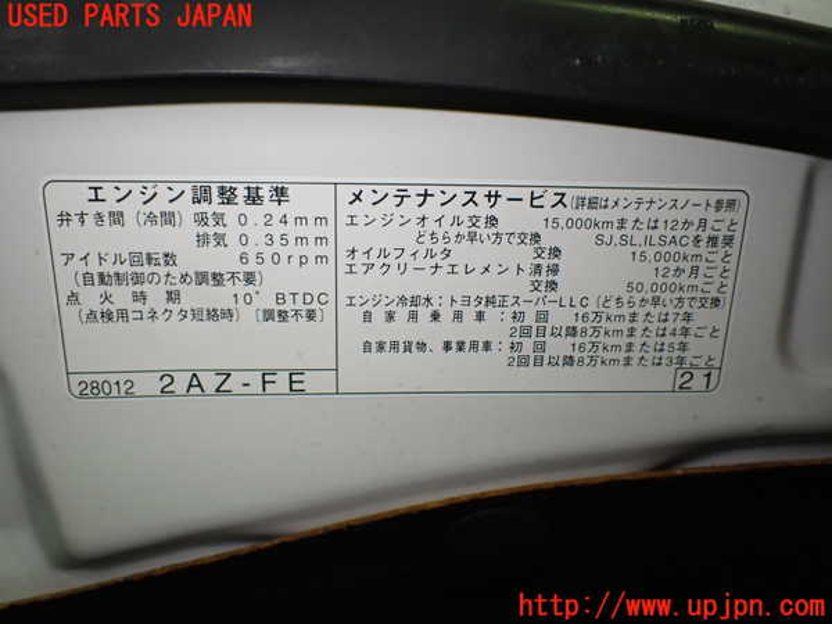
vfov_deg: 46.8
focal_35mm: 30
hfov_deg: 60.0
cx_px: 416
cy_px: 312
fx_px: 721
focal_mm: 5.4
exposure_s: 1/125
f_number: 2.3
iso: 250
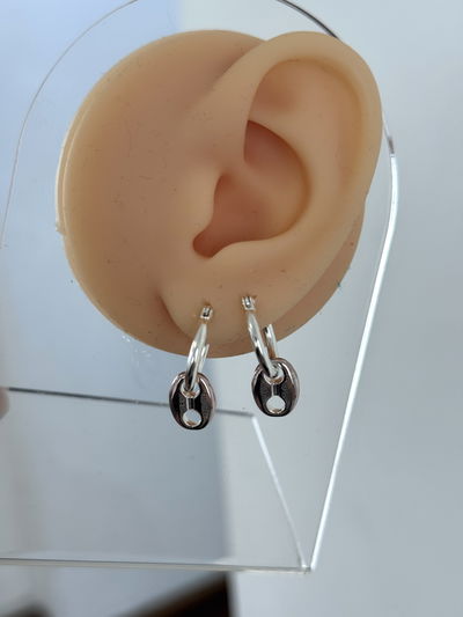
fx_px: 856
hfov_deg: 30.3
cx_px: 232
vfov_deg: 39.6
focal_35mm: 48
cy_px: 308
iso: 125
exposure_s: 1/100
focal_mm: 6.76
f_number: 1.78
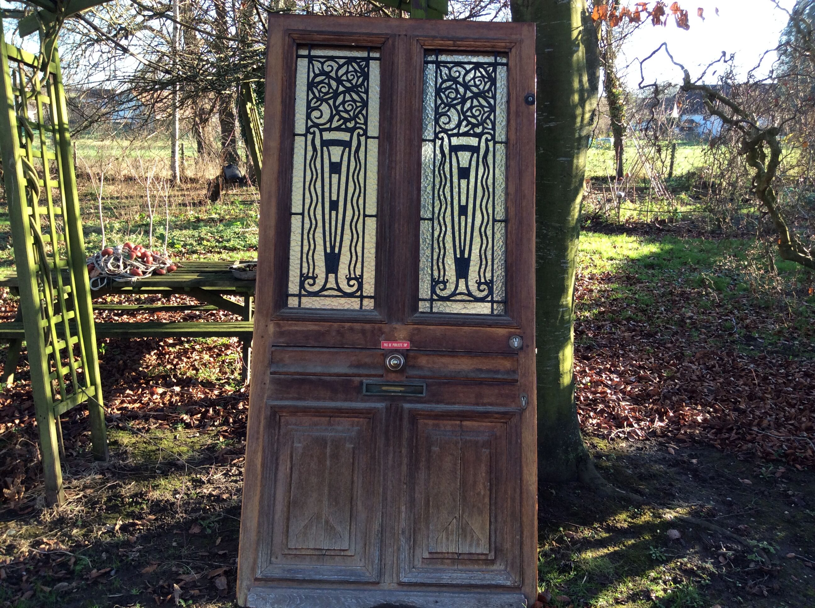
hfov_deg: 56.9
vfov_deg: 44.1
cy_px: 304
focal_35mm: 32
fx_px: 752
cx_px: 408
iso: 32
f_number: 2.4
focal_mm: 3.3
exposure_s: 1/163
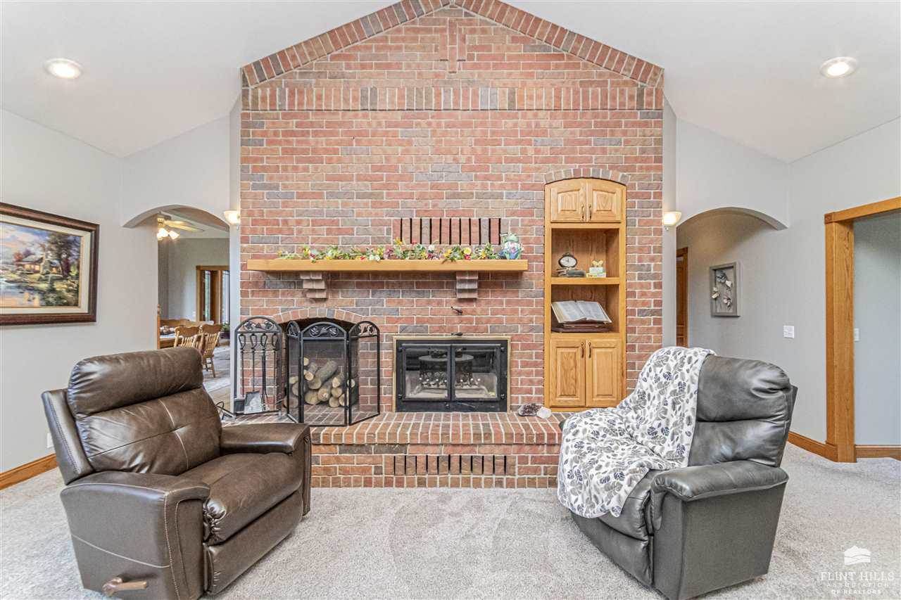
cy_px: 300
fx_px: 375
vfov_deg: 77.3
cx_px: 450
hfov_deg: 100.4
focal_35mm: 15
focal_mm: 10
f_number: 13
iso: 3200
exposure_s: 1/60
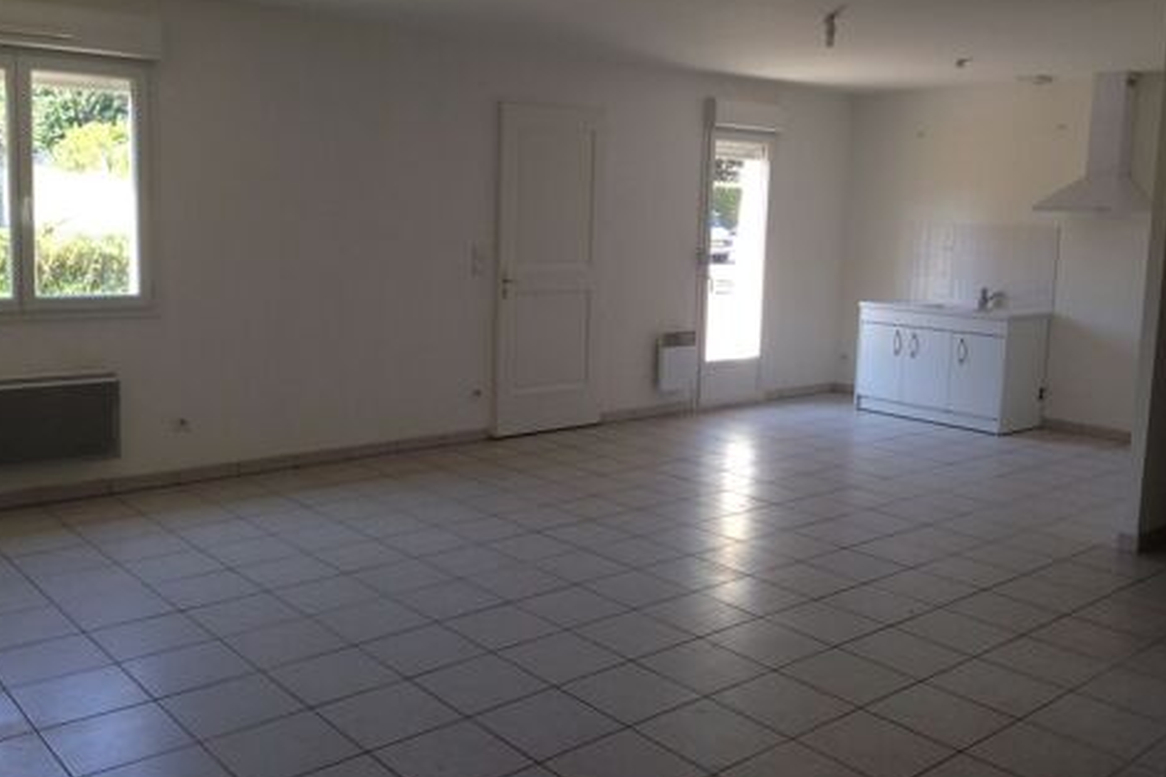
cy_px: 349
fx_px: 1134
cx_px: 577
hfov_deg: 54.4
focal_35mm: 35
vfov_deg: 37.8
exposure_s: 1/120
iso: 80
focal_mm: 4.12
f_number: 2.4
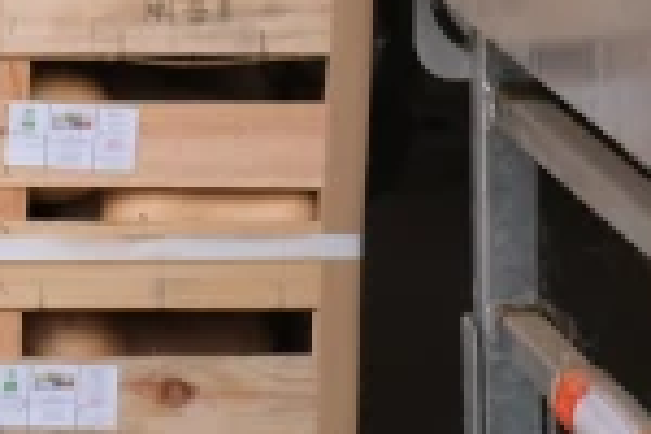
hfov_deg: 7.9
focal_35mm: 253
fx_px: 4575
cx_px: -408
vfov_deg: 5.4
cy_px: -323
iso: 320
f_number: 3.2
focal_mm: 25.4
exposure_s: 1/60
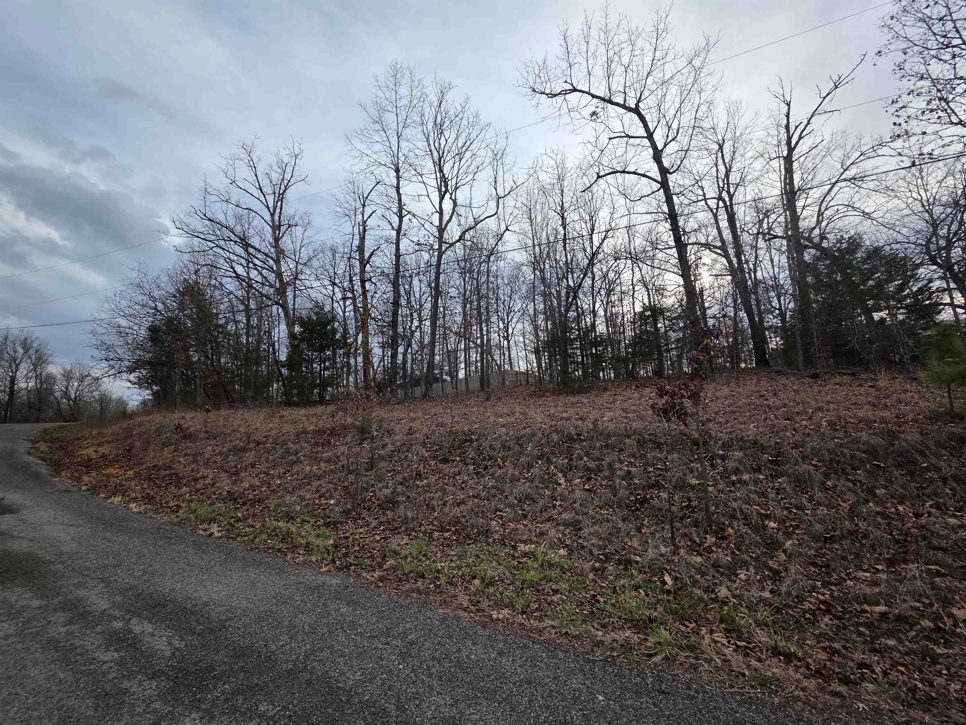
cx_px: 483
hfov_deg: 106.2
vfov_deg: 89.9
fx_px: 363
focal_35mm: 13
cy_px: 362
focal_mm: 2.2
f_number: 1.9
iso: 40
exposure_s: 1/944
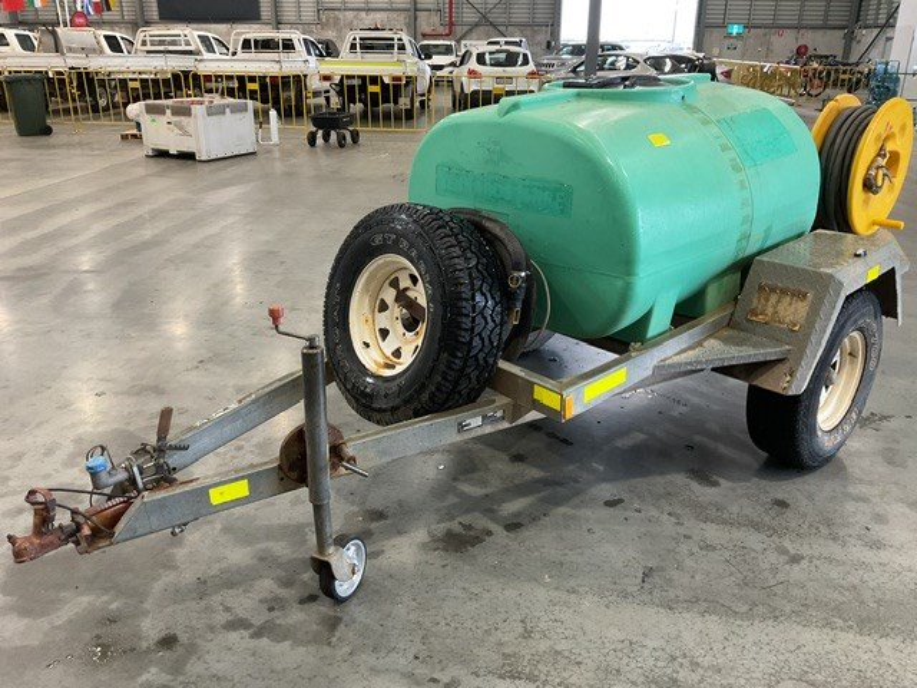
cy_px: 344
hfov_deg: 61.7
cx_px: 458
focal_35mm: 29
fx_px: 768
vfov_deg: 48.2
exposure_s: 1/50
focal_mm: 3
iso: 160
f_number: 1.8
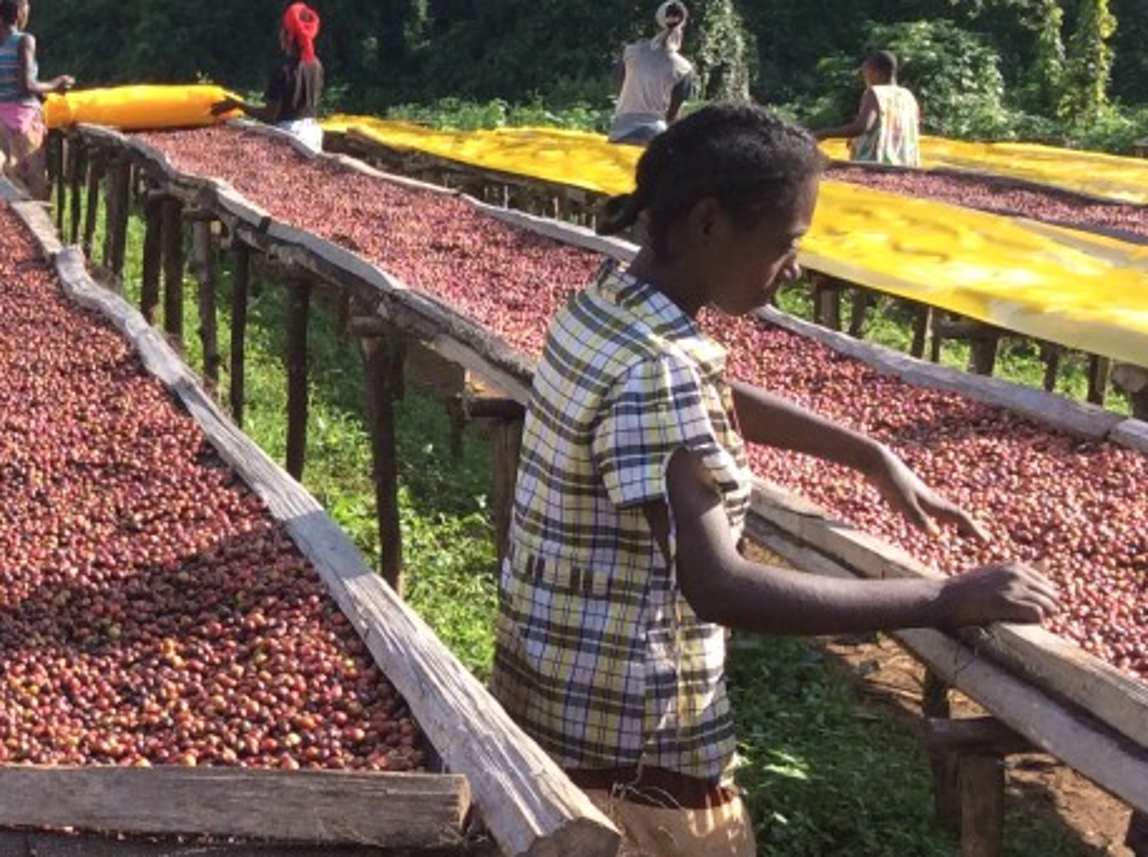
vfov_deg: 19.8
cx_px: -88
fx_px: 2450
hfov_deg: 24.7
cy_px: 368
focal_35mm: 74
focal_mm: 3.3
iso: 32
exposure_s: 1/436
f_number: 2.4
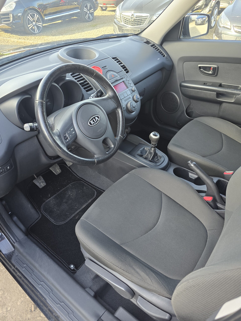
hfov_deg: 58.9
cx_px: 120
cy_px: 160
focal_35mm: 23
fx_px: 214
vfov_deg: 73.9
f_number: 1.7
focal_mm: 6.3
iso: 125
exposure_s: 1/180
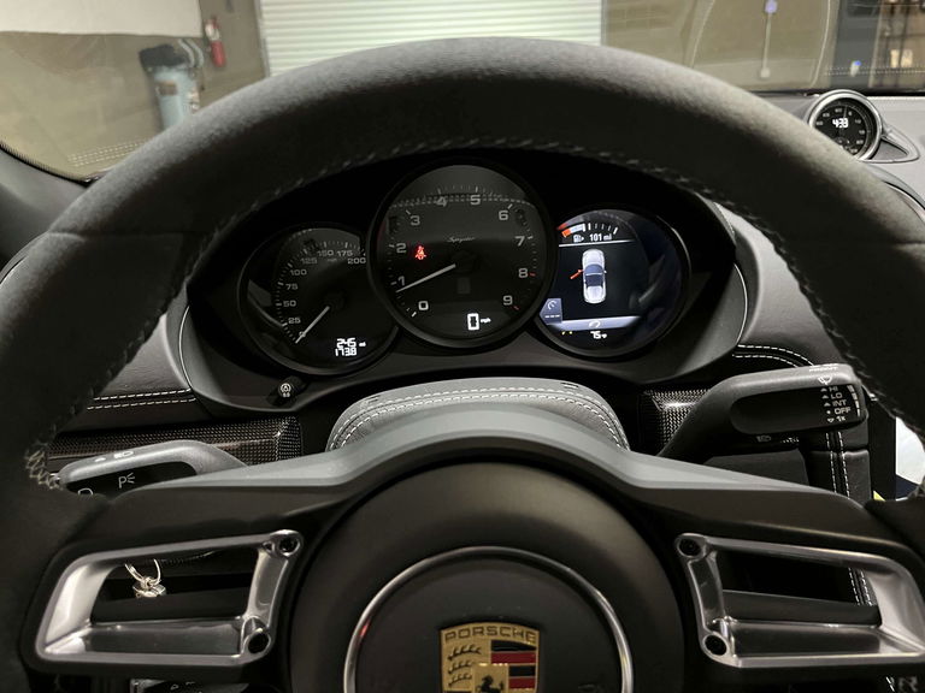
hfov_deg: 67.3
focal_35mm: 26
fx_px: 695
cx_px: 462
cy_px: 346
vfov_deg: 53.1
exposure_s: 1/30
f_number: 1.6
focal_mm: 5.1
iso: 640
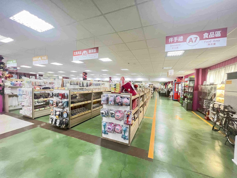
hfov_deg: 106.2
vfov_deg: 89.9
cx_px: 118
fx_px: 89
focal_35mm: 13
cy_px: 89
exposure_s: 1/60
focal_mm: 1.57
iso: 500
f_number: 1.8
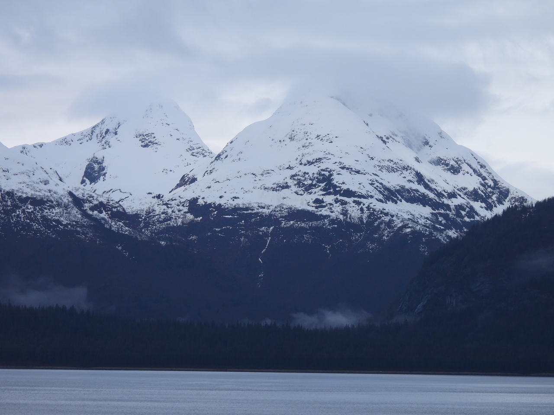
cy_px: 208
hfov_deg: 9.0
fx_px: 3521
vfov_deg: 6.8
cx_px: 277
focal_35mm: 220
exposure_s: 1/500
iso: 100
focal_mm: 39.3
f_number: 4.5
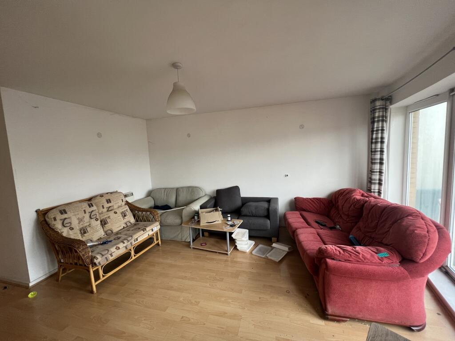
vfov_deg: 89.9
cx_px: 228
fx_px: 171
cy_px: 170
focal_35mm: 13
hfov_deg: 106.2
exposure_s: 1/99
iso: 100
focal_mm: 1.57
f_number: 1.8
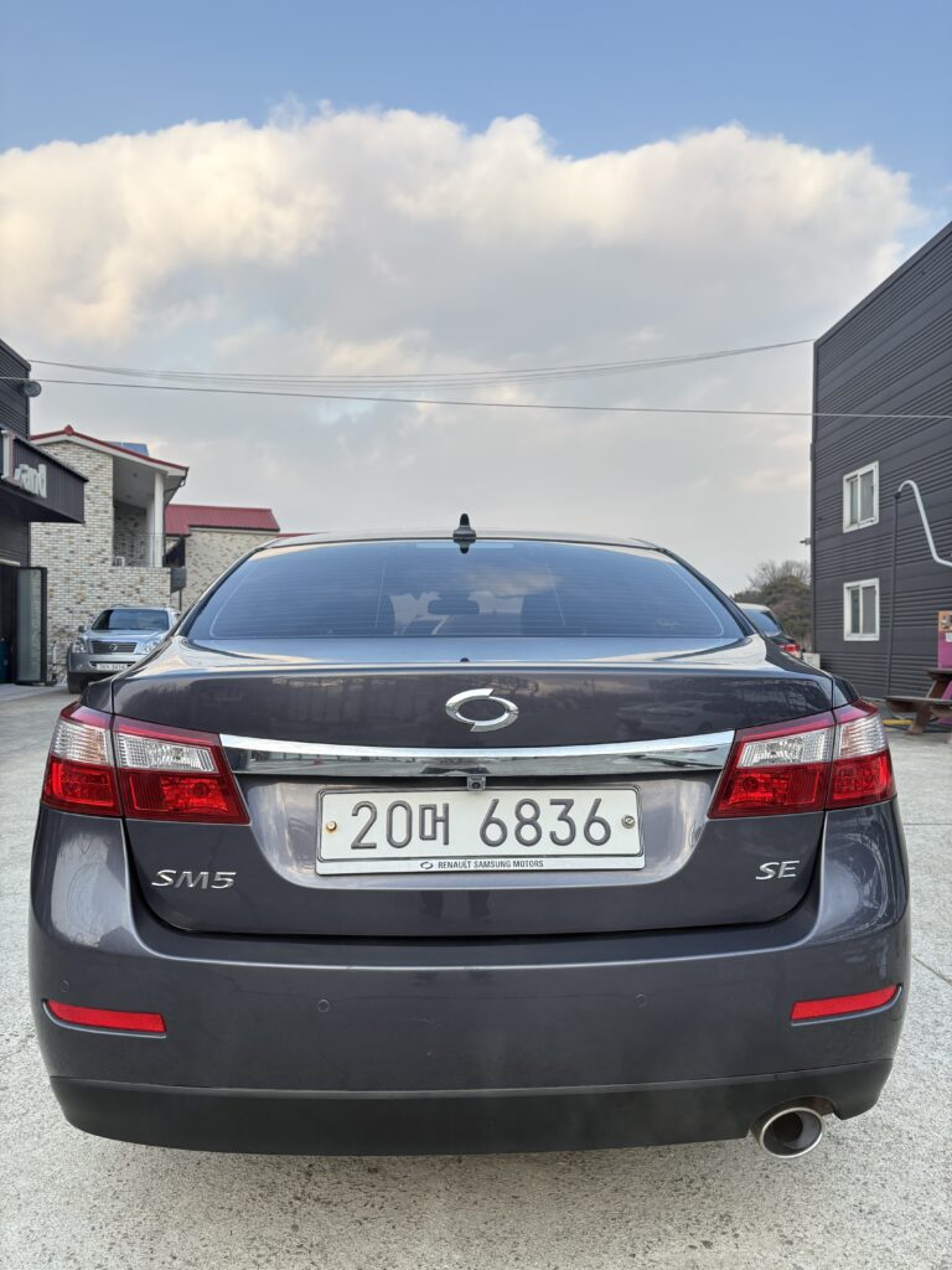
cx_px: 476
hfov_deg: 53.1
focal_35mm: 26
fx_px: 953
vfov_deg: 67.3
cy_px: 635
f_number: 1.6
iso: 64
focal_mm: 5.96
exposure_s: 1/468
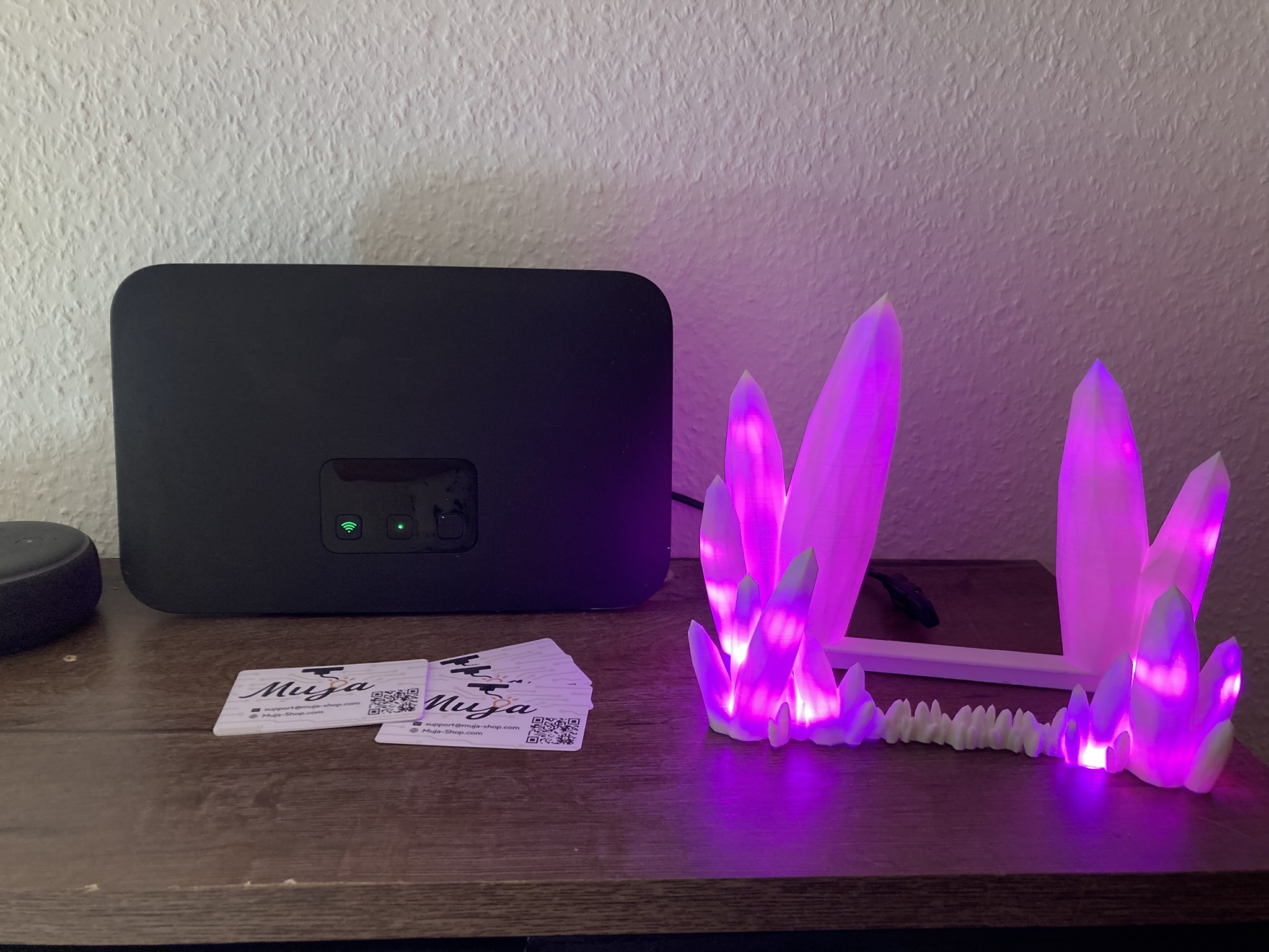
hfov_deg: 63.4
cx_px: 634
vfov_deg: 49.7
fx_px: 1026
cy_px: 476
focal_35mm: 28
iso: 125
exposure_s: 1/60
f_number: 1.8
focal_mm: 3.99
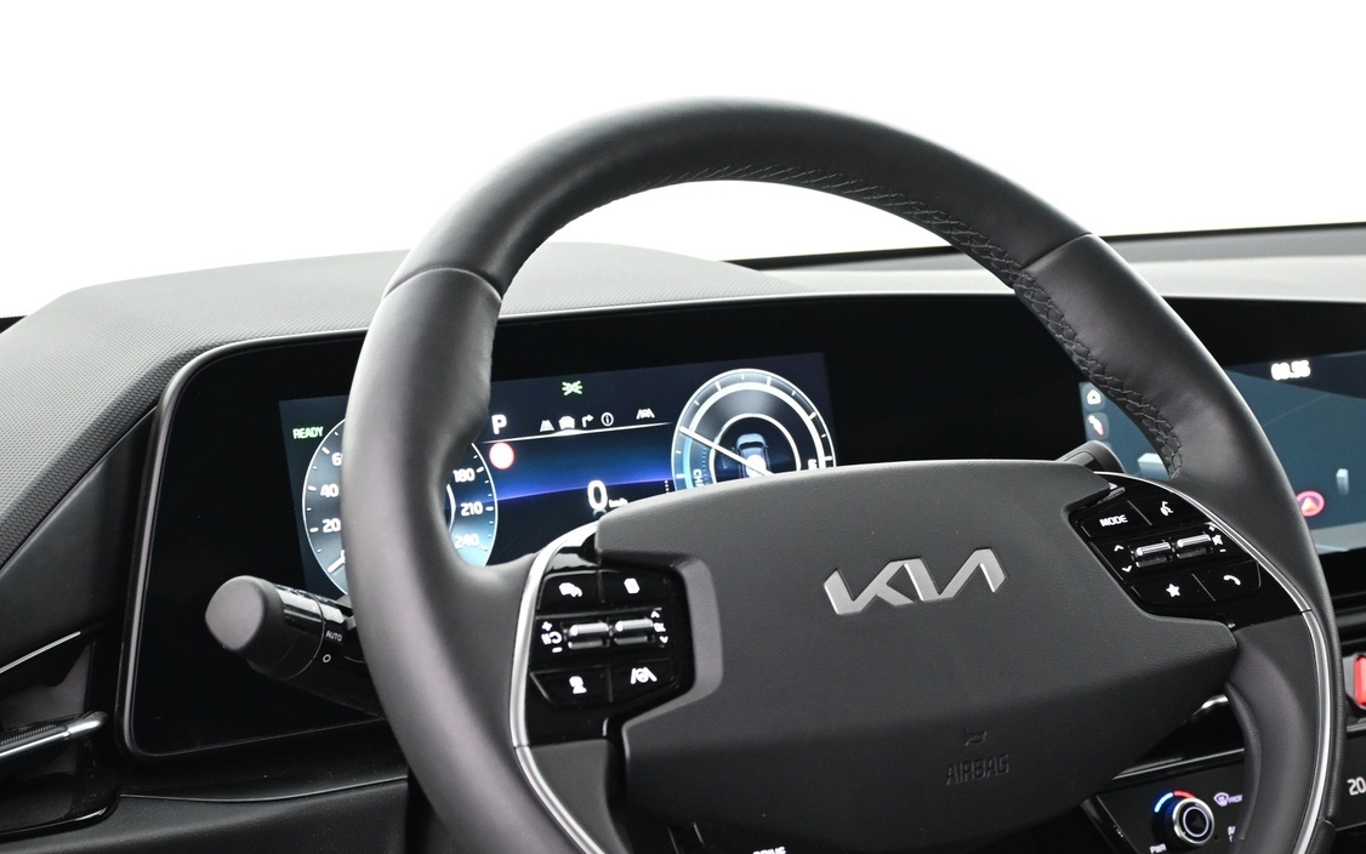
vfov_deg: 19.3
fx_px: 2498
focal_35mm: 67
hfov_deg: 30.5
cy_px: 634
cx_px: 798
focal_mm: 30.5
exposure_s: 1/10
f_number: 4.8
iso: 1600
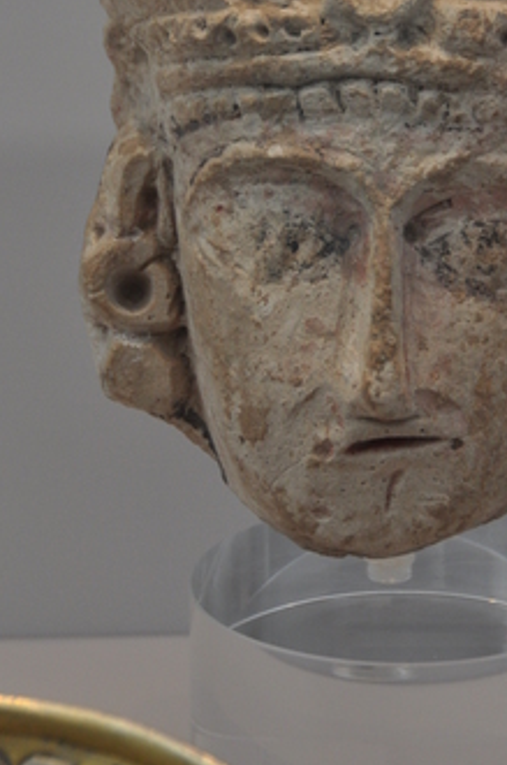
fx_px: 5743
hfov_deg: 5.1
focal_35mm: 271
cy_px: 192
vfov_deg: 7.6
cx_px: 399
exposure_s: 1/50
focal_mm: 90
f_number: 5.3
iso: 500
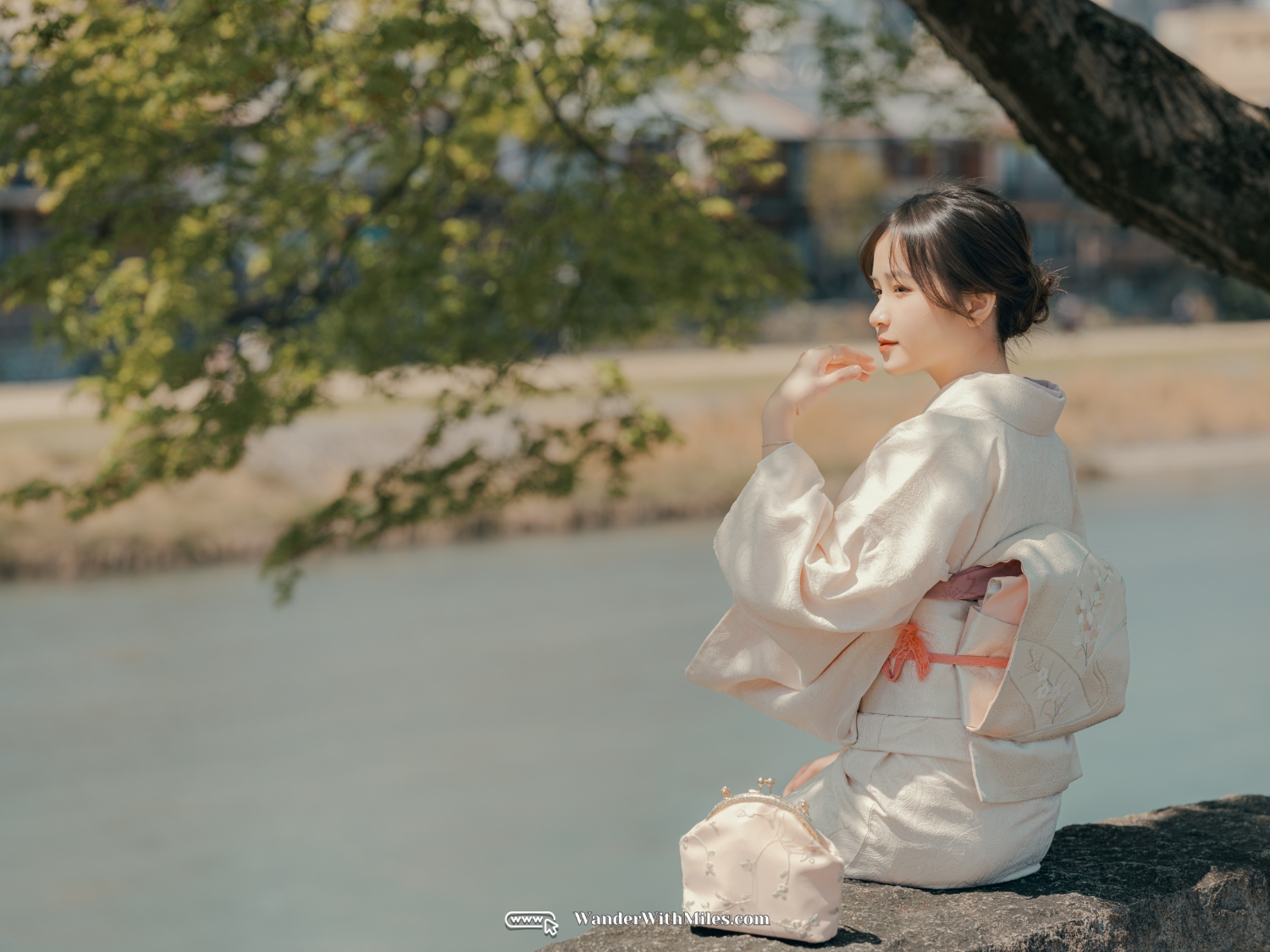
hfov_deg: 22.5
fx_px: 3192
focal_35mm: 87
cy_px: 476
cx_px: 635
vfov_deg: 17.0
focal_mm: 110
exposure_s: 1/550
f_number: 3.6
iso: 200
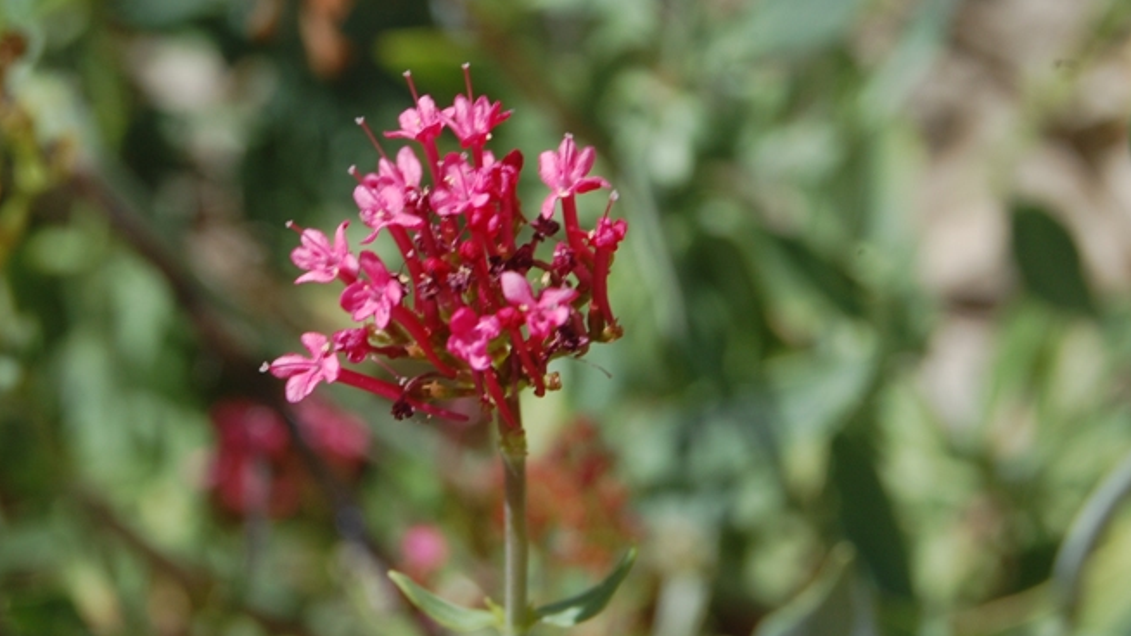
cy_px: 207
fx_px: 3168
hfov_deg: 20.2
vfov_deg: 11.5
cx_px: 479
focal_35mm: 106
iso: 280
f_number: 8
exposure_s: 1/60
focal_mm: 55
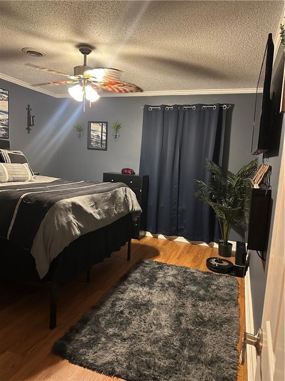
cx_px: 142
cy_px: 190
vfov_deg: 71.6
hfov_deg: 56.8
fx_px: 263
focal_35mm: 24
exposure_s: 1/40
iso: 800
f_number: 1.78
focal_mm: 6.86
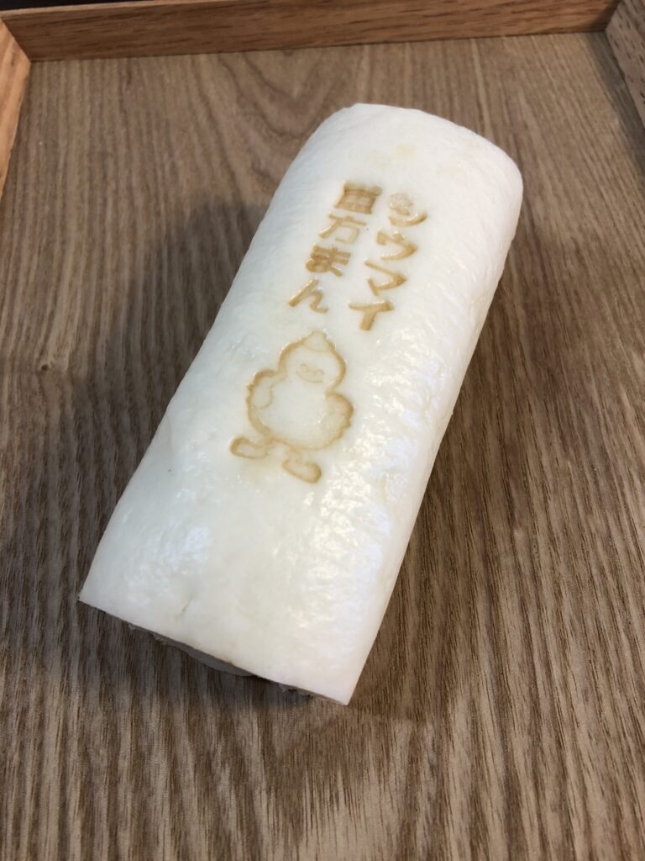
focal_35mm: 28
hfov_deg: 49.7
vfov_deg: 63.4
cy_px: 430
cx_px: 322
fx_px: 696
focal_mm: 3.99
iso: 40
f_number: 1.8
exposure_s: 1/33
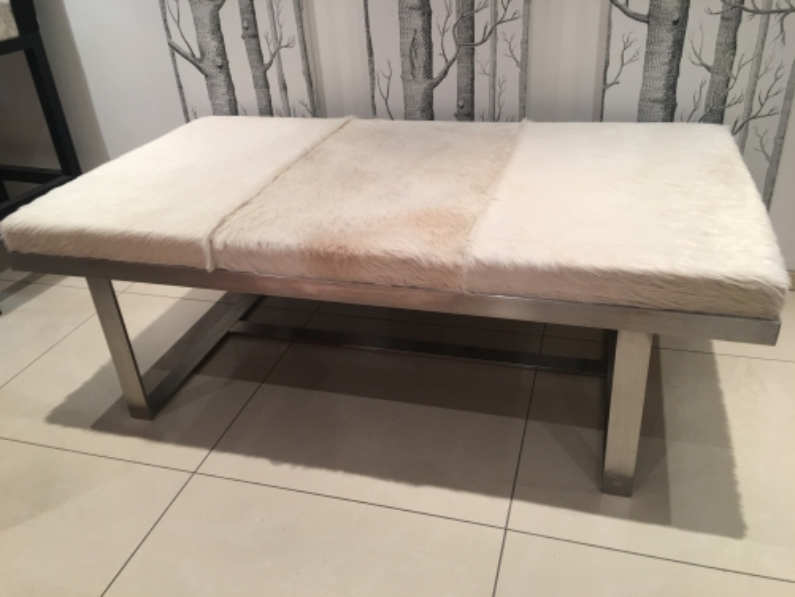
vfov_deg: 48.2
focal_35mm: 29
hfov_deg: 61.6
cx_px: 398
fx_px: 666
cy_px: 298
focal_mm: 4.15
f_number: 2.2
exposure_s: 1/17
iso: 32
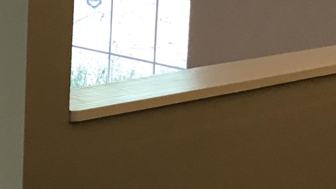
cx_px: -54
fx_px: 1096
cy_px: 11
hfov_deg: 16.8
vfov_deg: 9.8
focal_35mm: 123
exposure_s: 1/24
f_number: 1.8
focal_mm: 3.99
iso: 40
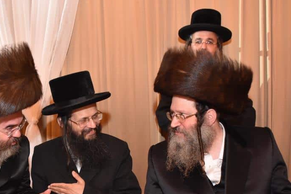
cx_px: 89
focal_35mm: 40
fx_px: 323
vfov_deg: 33.1
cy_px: 131
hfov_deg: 47.4
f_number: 6.3
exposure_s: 1/100
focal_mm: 18
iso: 2000
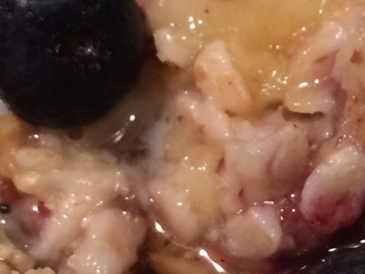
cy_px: 103
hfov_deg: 16.4
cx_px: 238
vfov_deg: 12.4
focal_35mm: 120
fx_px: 1266
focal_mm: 4.15
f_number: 2.2
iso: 100
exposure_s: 1/30
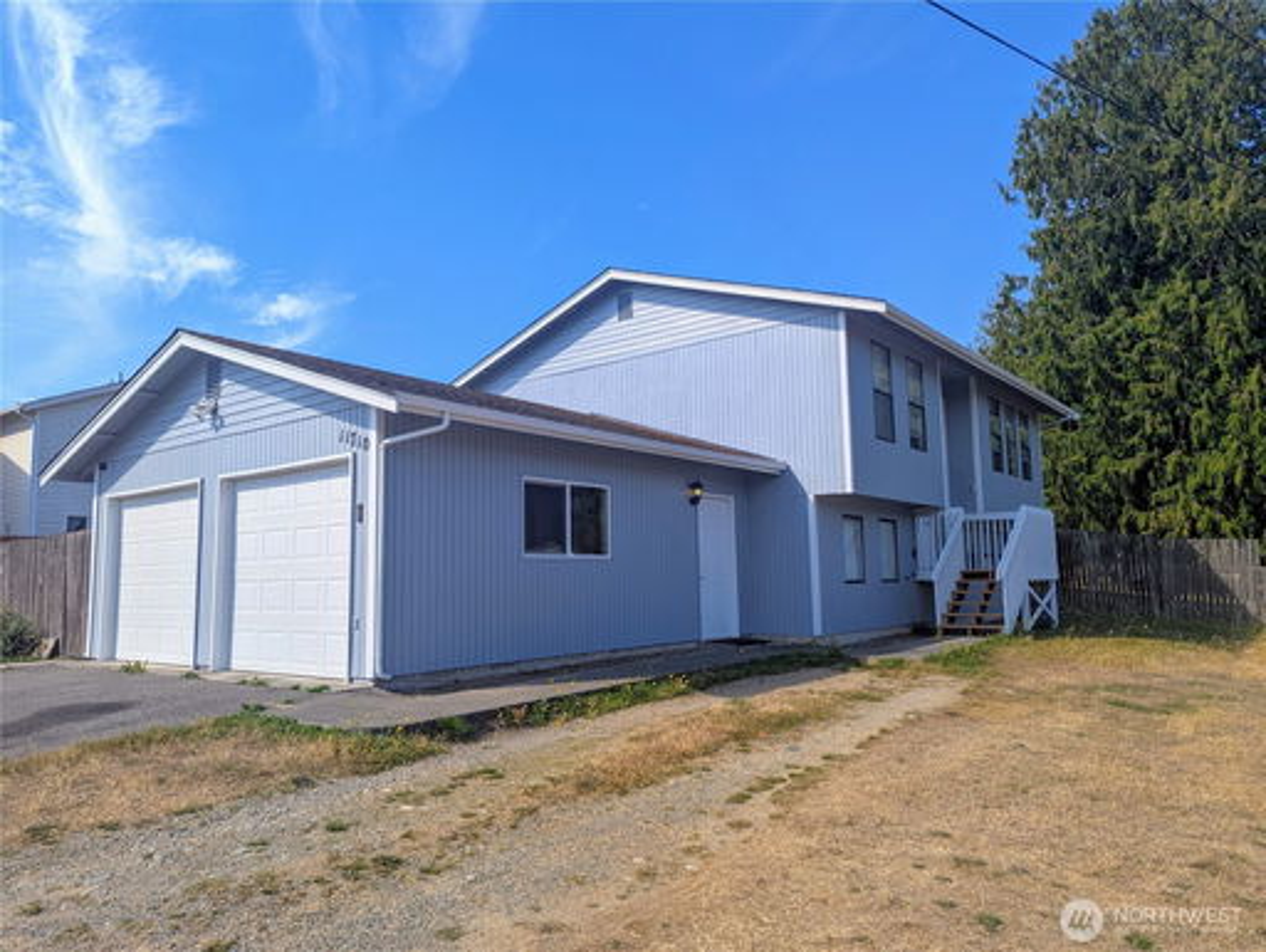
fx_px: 879
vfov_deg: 56.9
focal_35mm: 24
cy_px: 476
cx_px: 633
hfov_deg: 71.5
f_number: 1.85
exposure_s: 1/1397
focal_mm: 6.81
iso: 49
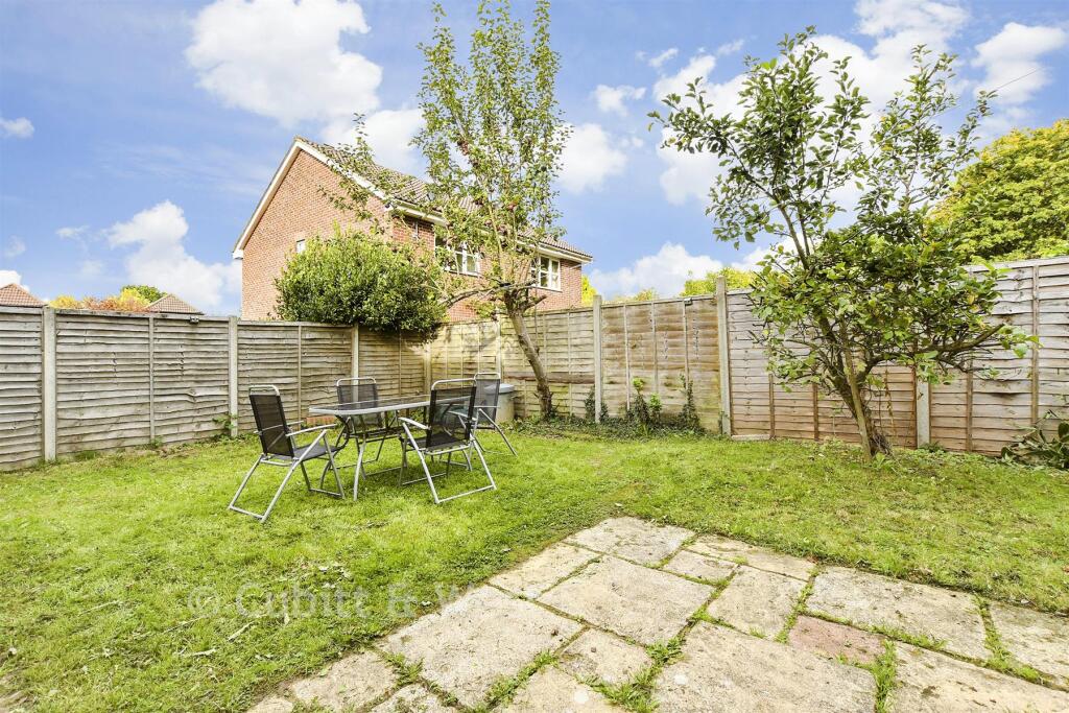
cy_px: 356
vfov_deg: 73.8
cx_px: 534
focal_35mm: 16
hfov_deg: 96.7
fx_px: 475
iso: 160
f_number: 8
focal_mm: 11
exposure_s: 1/40
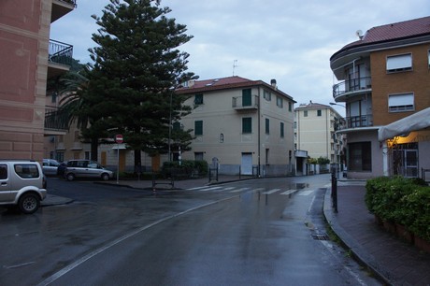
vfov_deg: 47.9
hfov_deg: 67.4
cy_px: 143
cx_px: 215
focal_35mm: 27
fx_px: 322
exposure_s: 1/160
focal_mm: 18
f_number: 3.5
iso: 1600
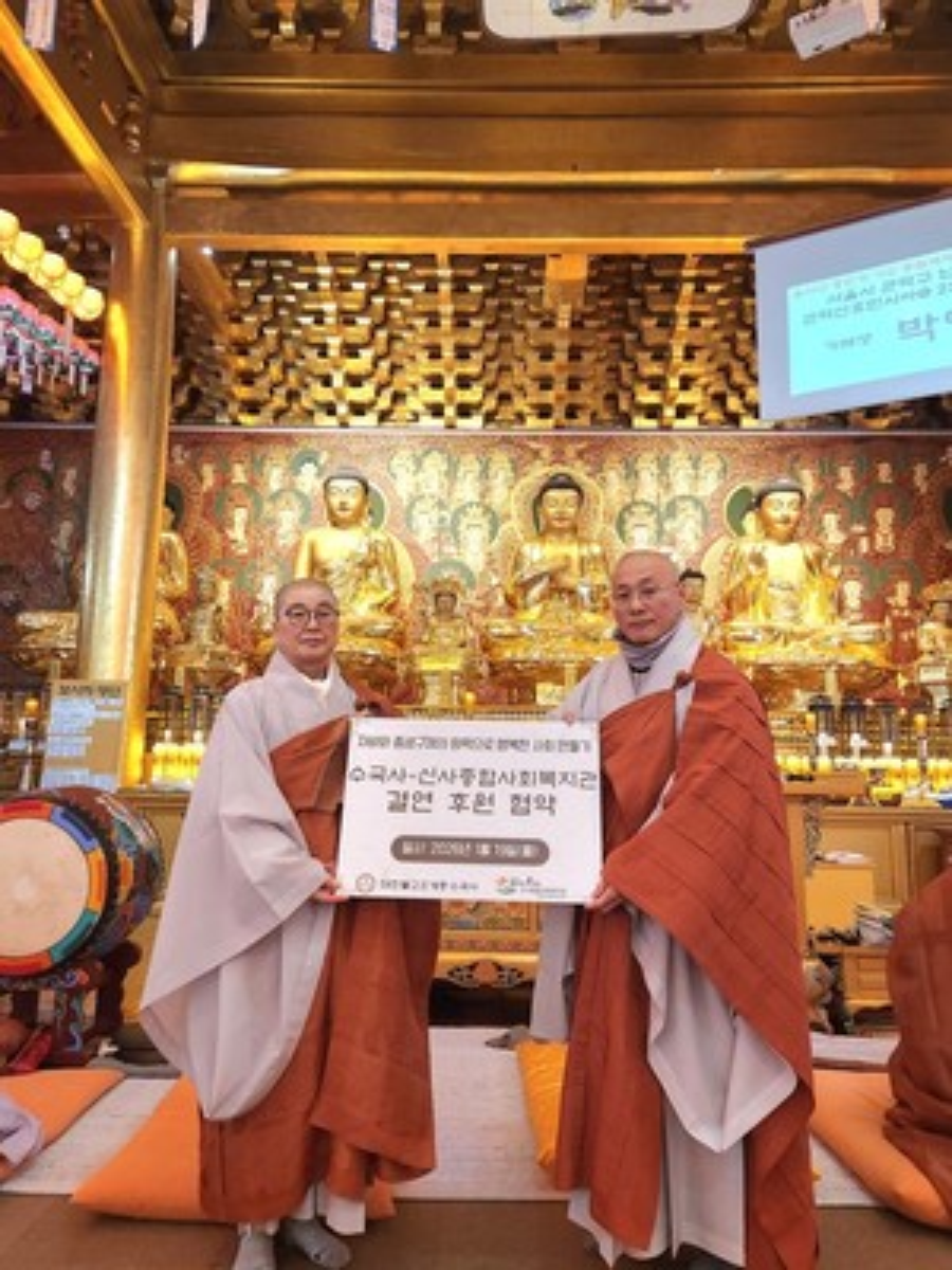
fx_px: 843
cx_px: 476
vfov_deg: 73.9
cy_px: 635
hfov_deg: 58.9
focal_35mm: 23
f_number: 1.8
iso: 320
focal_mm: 5.4
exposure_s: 1/120
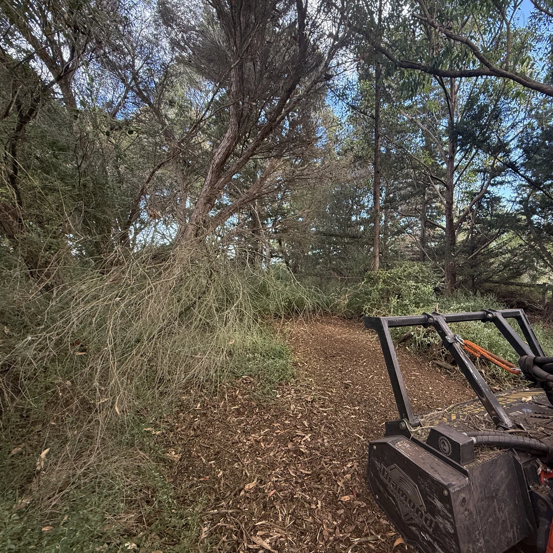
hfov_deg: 81.6
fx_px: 307
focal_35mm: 17
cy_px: 282
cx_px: 360
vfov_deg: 84.0
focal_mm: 2.22
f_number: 2.2
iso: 125
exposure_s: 1/99
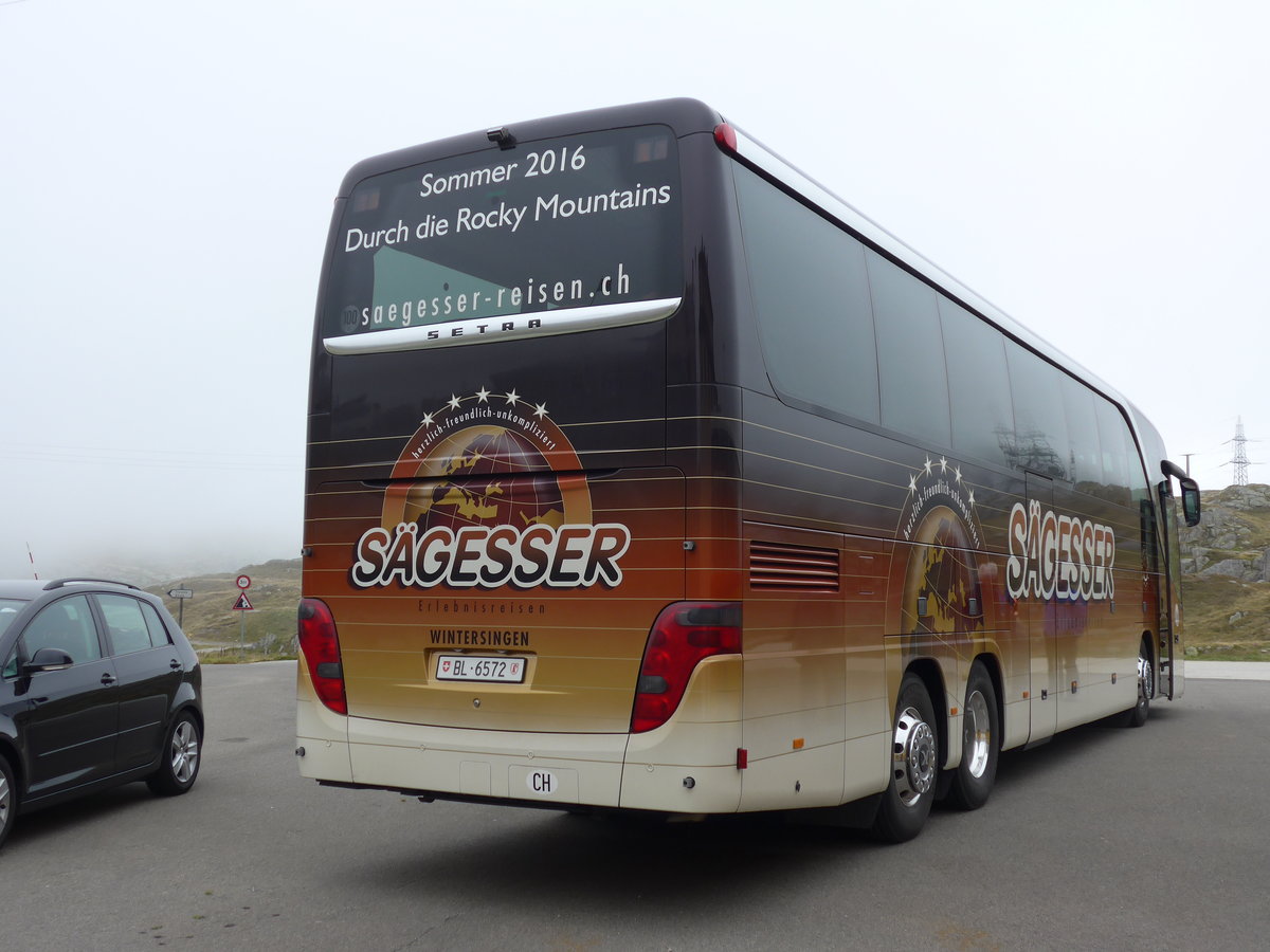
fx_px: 1431
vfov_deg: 36.8
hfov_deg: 47.9
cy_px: 476
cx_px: 635
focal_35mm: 39
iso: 80
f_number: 2.8
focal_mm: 8
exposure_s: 1/400
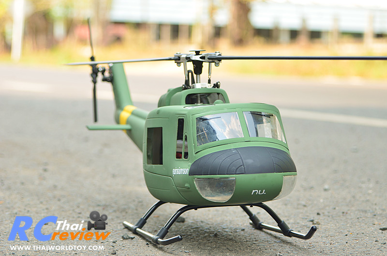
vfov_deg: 11.4
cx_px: 194
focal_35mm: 120
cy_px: 128
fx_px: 1287
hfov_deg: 17.1
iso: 100
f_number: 5.6
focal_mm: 80
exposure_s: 1/80
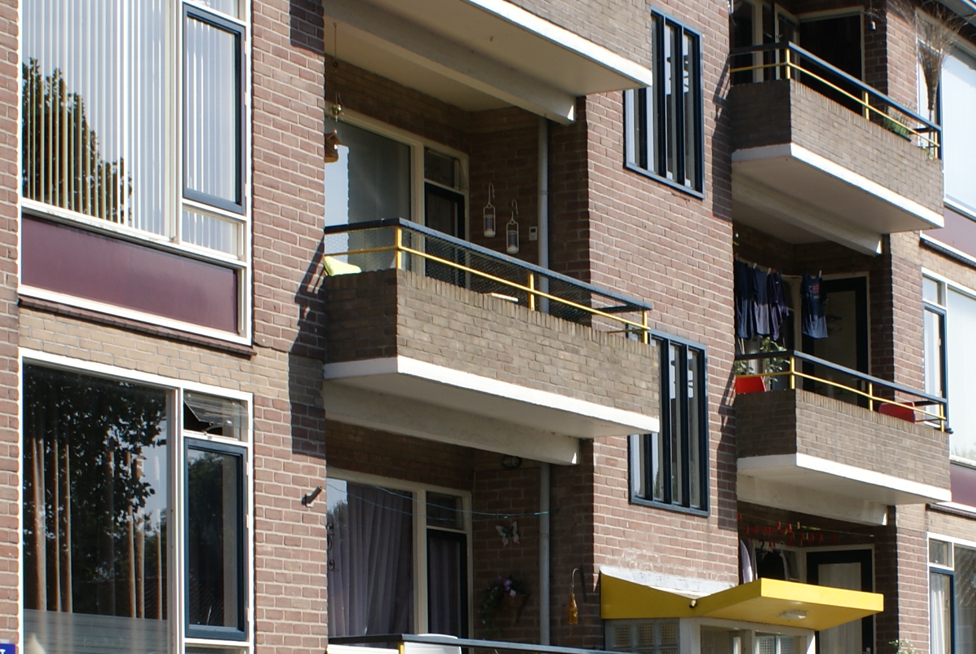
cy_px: 671
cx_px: 720
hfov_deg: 20.2
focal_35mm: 100
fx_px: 2714
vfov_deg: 13.5
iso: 100
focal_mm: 26
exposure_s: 1/100
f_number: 10
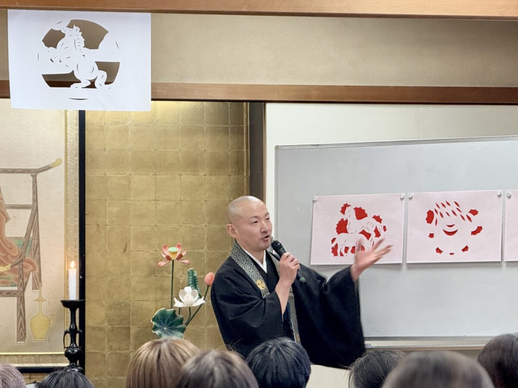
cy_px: 194
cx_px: 259
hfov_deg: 16.4
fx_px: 1796
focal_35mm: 120
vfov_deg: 12.3
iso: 200
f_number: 2.8
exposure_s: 1/50
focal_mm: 15.66
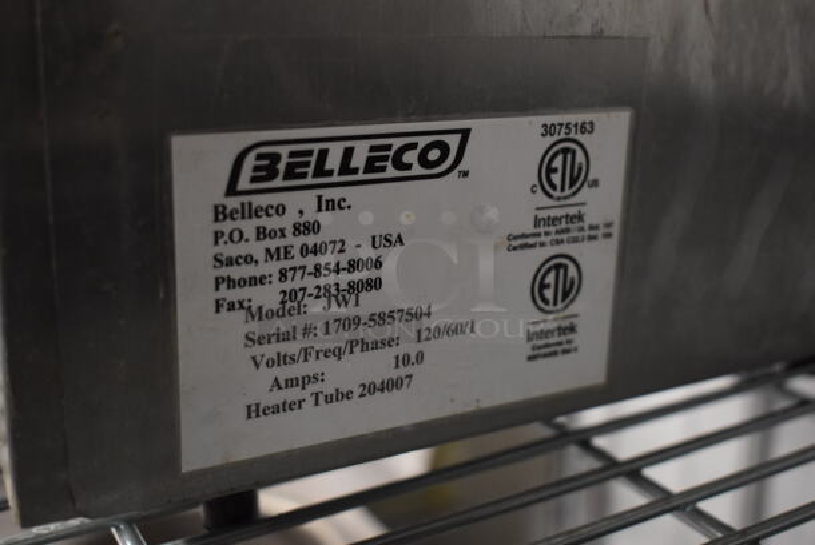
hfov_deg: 42.3
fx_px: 1054
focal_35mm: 46
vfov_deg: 29.0
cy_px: 272
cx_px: 408
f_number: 4.2
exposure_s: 1/60
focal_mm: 31
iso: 2000
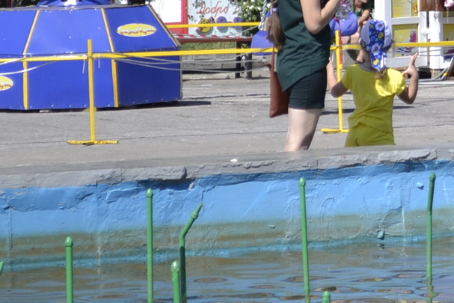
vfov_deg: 4.4
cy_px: -61
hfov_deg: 6.4
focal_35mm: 313
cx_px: 833
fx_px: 3947
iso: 400
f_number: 5.6
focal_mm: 55
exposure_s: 1/1250
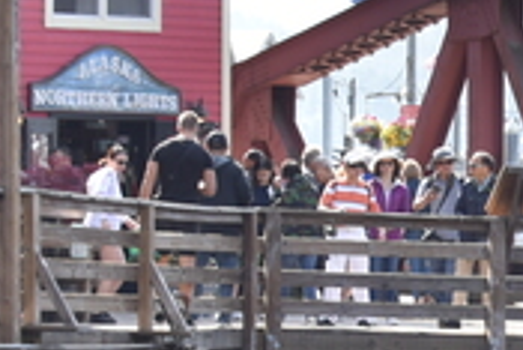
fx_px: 4682
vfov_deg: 4.3
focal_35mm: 322
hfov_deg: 6.3
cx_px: 861
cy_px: 350
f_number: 6.3
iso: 100
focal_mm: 44
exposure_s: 1/160
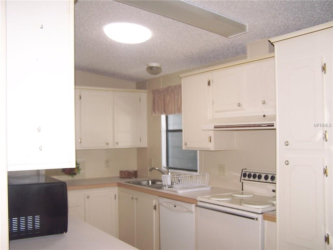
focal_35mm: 38
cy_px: 125
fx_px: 366
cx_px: 166
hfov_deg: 49.0
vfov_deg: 37.7
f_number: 2.8
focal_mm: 6.3
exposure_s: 1/60
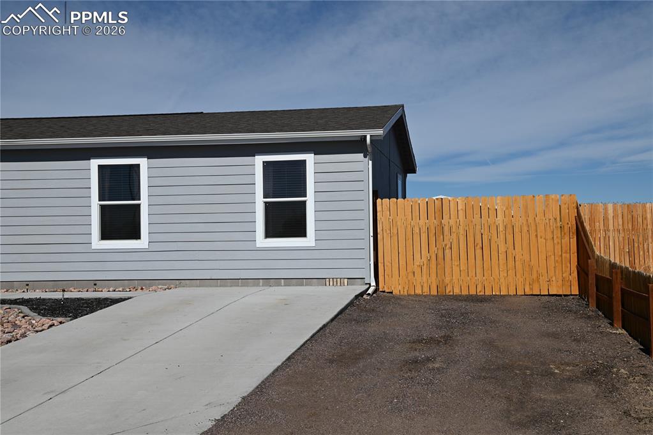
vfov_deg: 28.0
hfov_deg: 41.1
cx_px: 326
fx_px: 870
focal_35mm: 48
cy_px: 218
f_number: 9
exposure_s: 1/640
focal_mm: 48
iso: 100
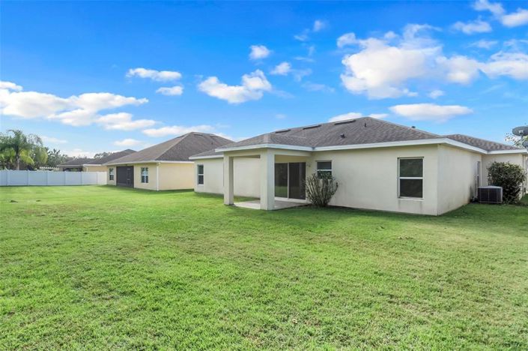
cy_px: 176
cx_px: 264
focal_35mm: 19
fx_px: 278
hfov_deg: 87.0
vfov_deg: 64.4
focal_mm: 13
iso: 250
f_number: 9
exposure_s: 1/80
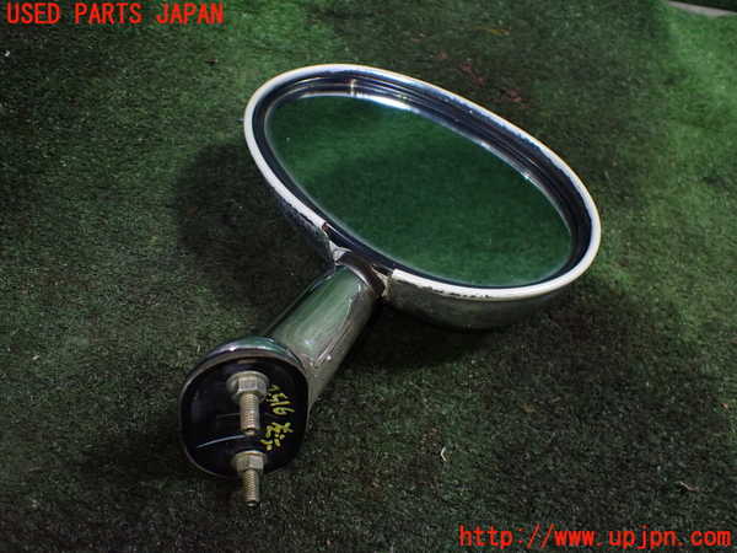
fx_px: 639
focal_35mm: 30
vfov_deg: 46.8
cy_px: 276
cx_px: 368
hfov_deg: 60.0
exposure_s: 1/125
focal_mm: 5.4
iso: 640
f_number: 2.3
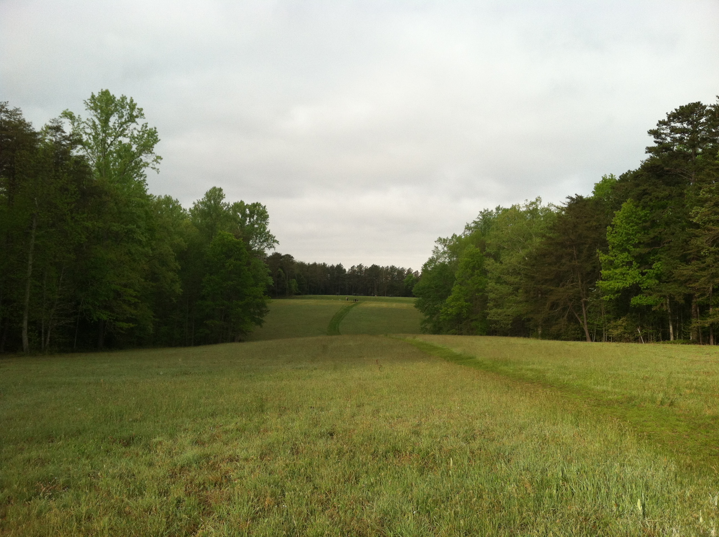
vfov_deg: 40.6
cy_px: 268
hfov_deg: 52.7
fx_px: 726
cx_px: 360
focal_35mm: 35
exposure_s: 1/361
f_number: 2.8
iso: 80
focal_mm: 3.85
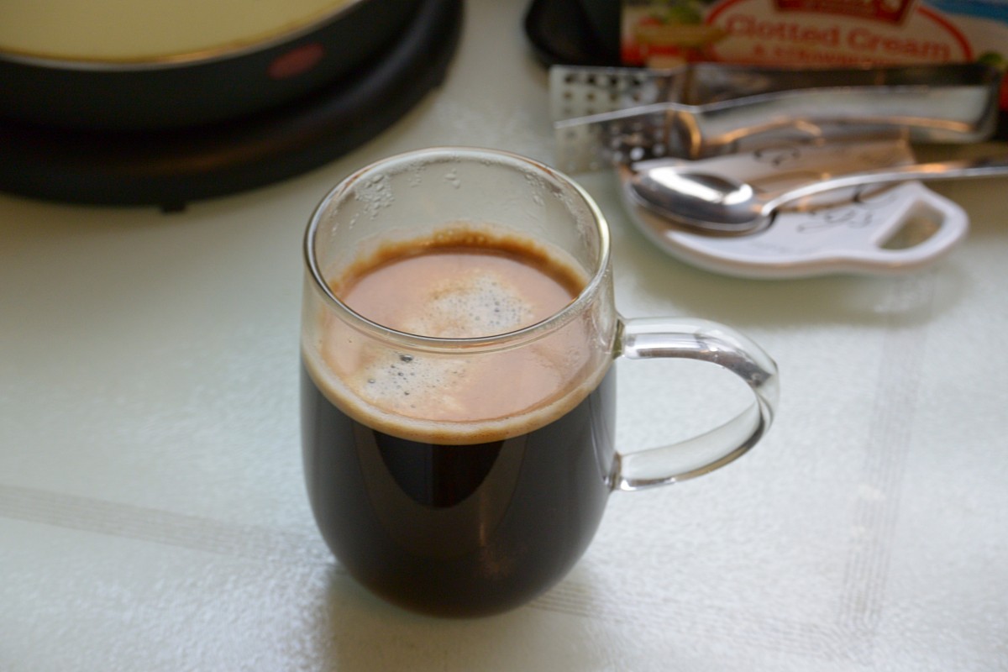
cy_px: 336
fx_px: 2632
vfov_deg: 14.6
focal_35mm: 94
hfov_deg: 21.7
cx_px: 504
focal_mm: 35
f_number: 4.5
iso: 200
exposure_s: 1/25
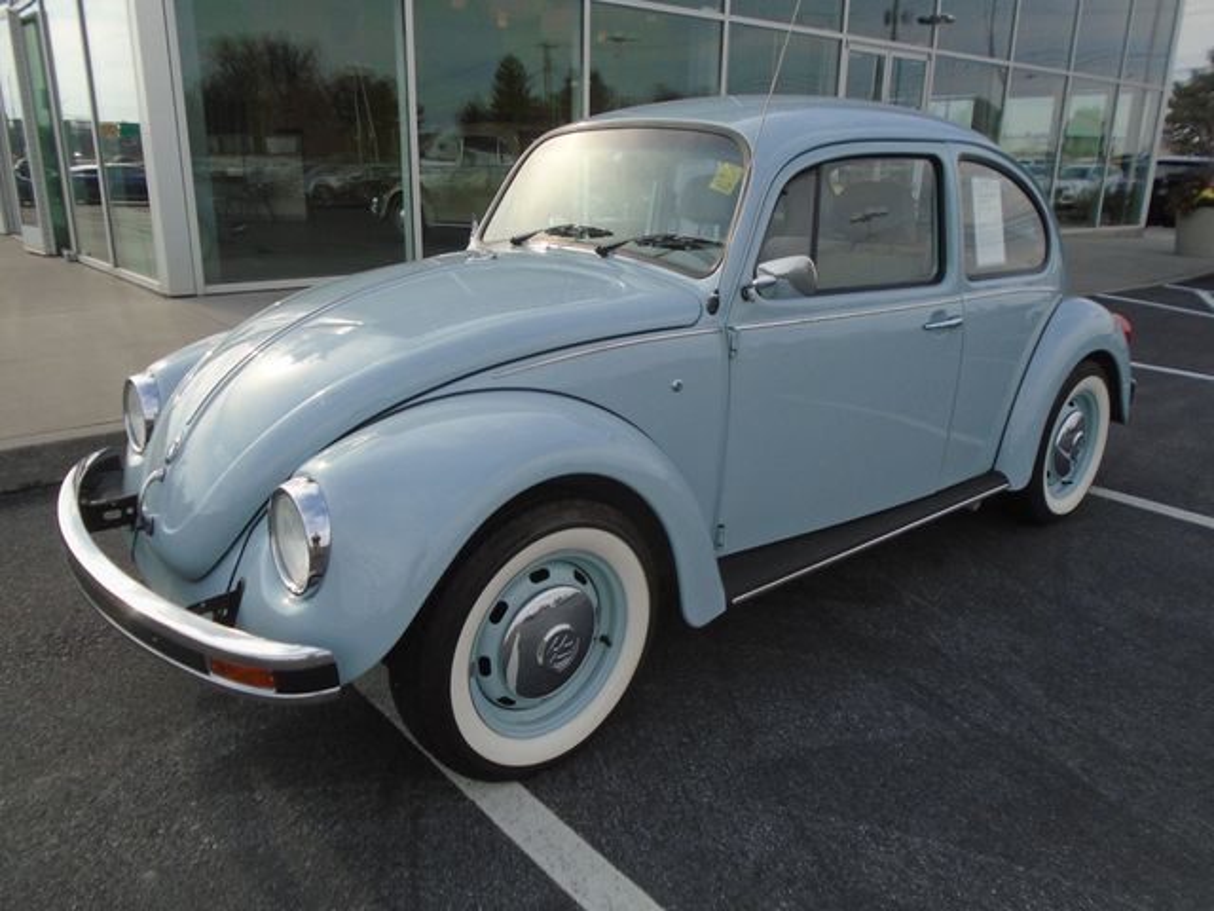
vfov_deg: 53.1
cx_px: 607
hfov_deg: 67.3
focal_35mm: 26
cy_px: 456
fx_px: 912
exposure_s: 1/1000
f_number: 3.2
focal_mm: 4.6
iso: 100
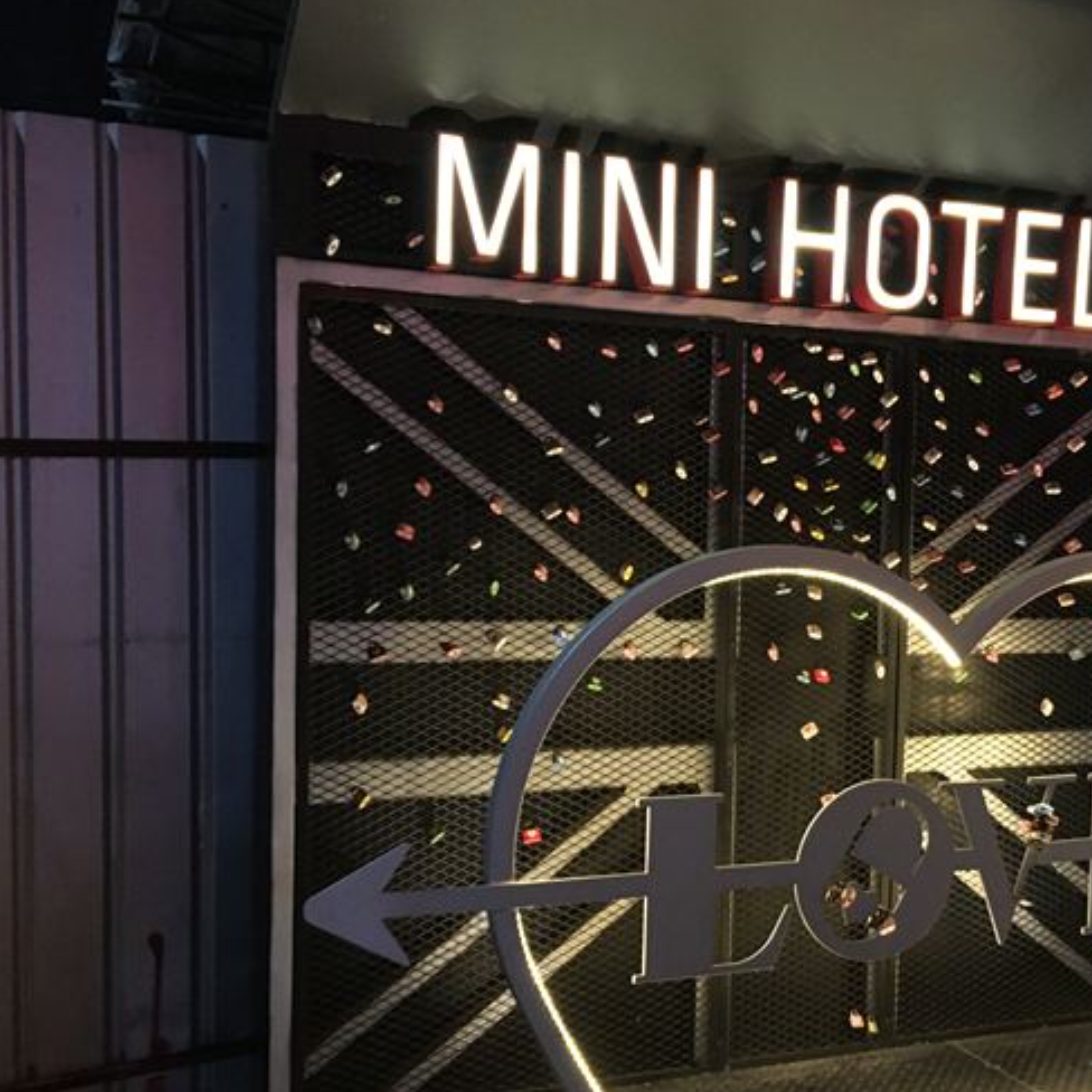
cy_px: 624
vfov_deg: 39.9
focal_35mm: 42
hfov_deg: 39.5
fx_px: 1499
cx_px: 732
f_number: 2.2
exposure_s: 1/4
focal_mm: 4.15
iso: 50
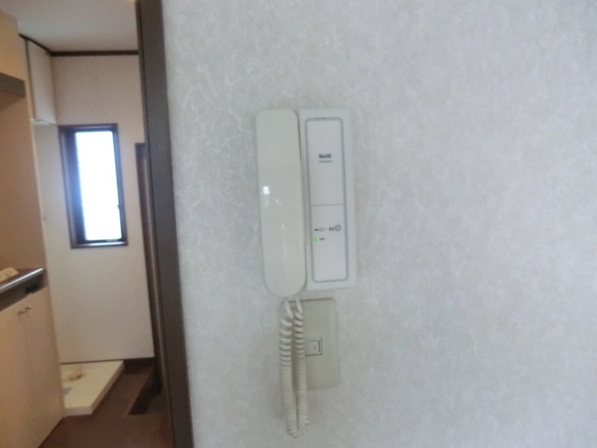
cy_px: 224
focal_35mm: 24
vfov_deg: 56.8
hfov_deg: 71.6
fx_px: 414
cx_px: 298
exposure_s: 1/50
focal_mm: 4.3
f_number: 3.2
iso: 800
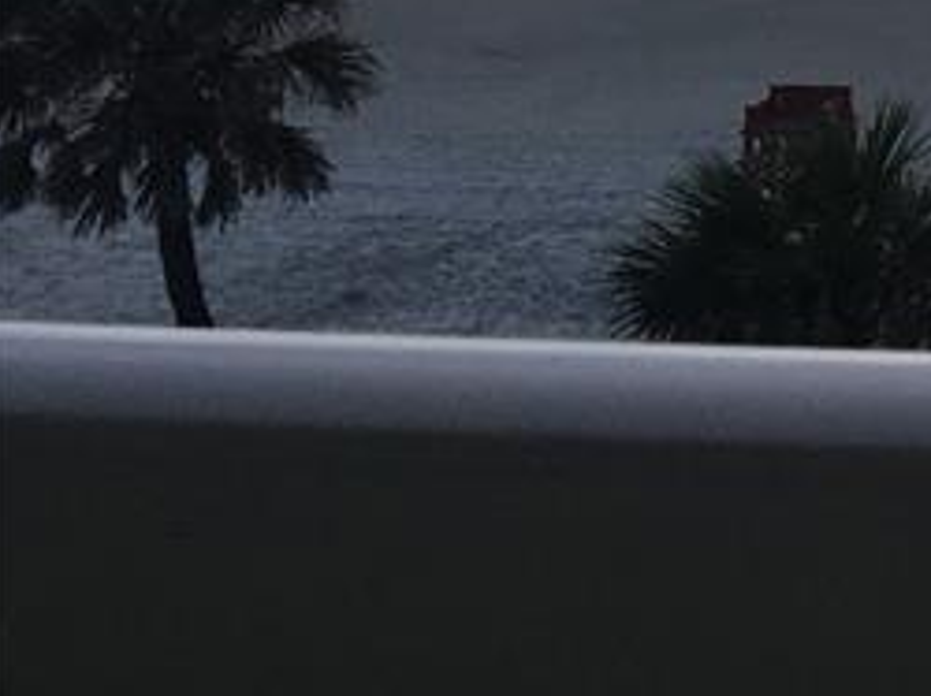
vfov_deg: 12.0
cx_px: 1892
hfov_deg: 13.9
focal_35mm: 119
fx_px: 3197
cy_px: -227
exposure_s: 1/651
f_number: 2.2
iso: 25
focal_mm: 4.15
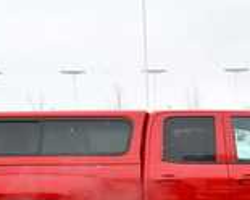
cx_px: 200
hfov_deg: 38.8
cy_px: 186
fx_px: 340
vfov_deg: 31.0
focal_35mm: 46
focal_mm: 13
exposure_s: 1/250
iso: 200
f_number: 7.1
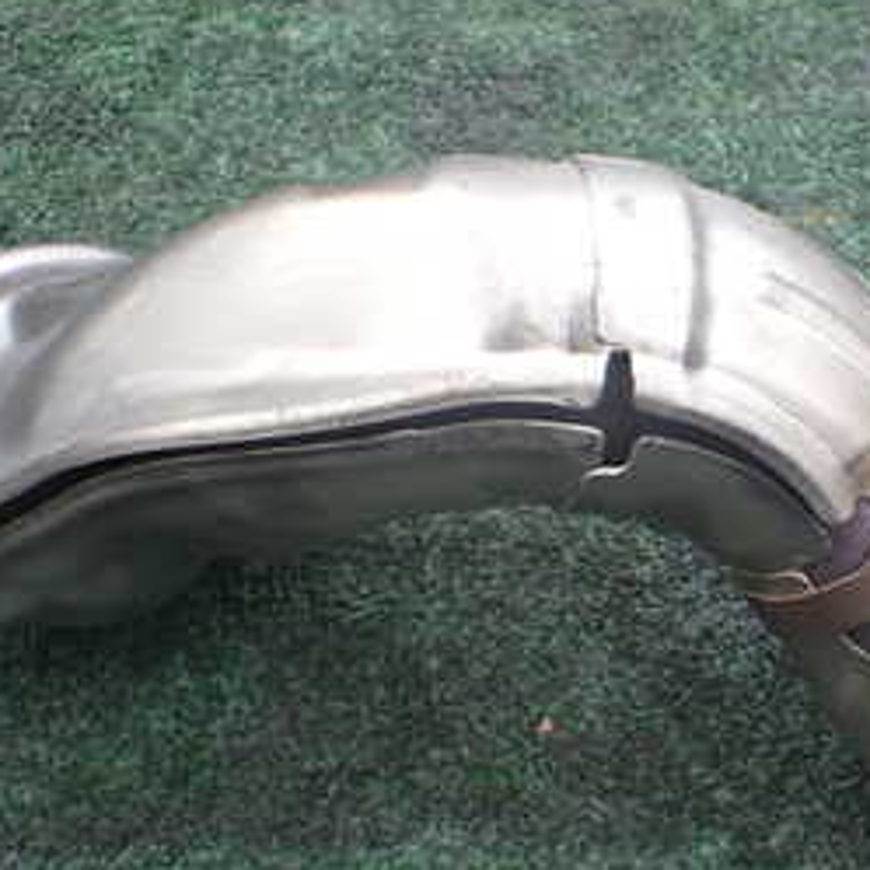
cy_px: 514
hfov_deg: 26.0
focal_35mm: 64
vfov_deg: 26.8
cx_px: 790
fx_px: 1820
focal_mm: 5.4
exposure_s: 1/160
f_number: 2.3
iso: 100
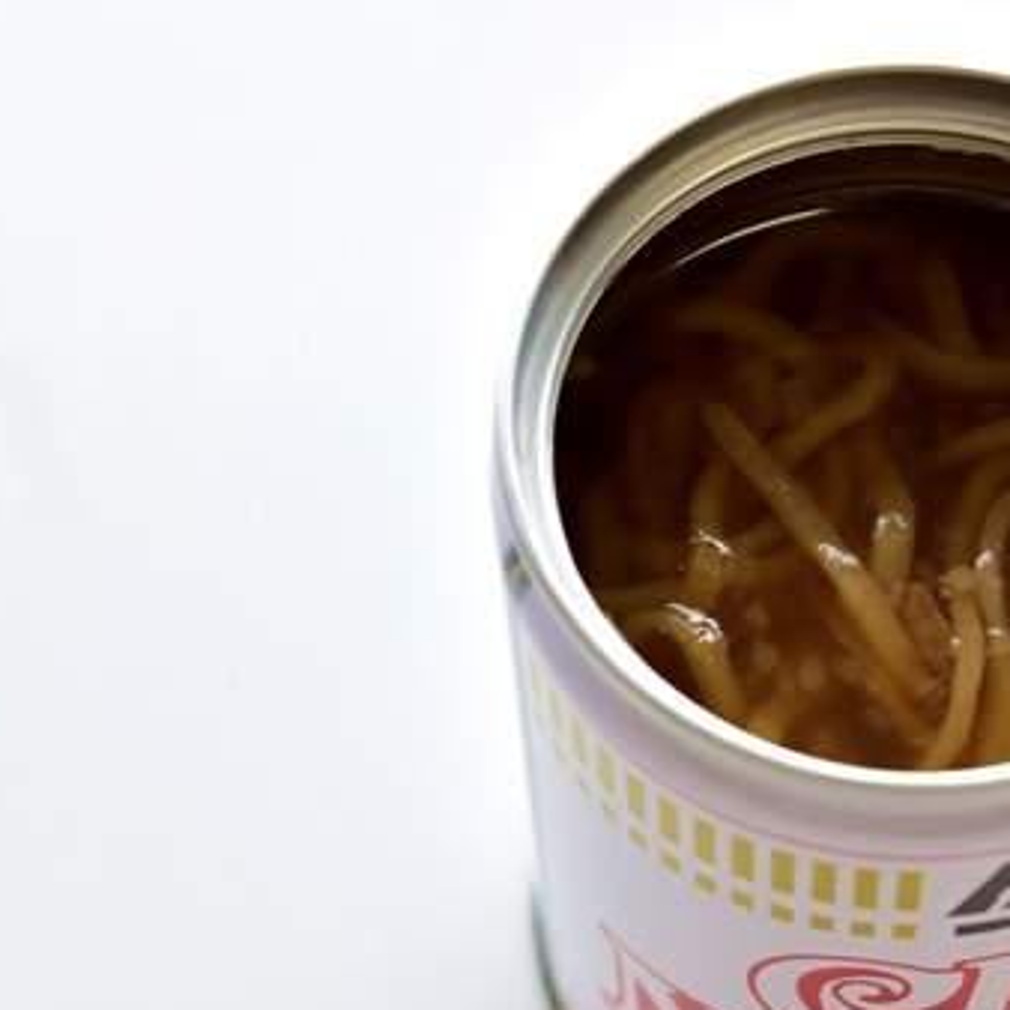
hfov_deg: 14.9
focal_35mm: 116
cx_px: 914
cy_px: 468
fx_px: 3829
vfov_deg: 15.0
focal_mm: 48
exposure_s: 1/160
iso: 500
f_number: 5.6
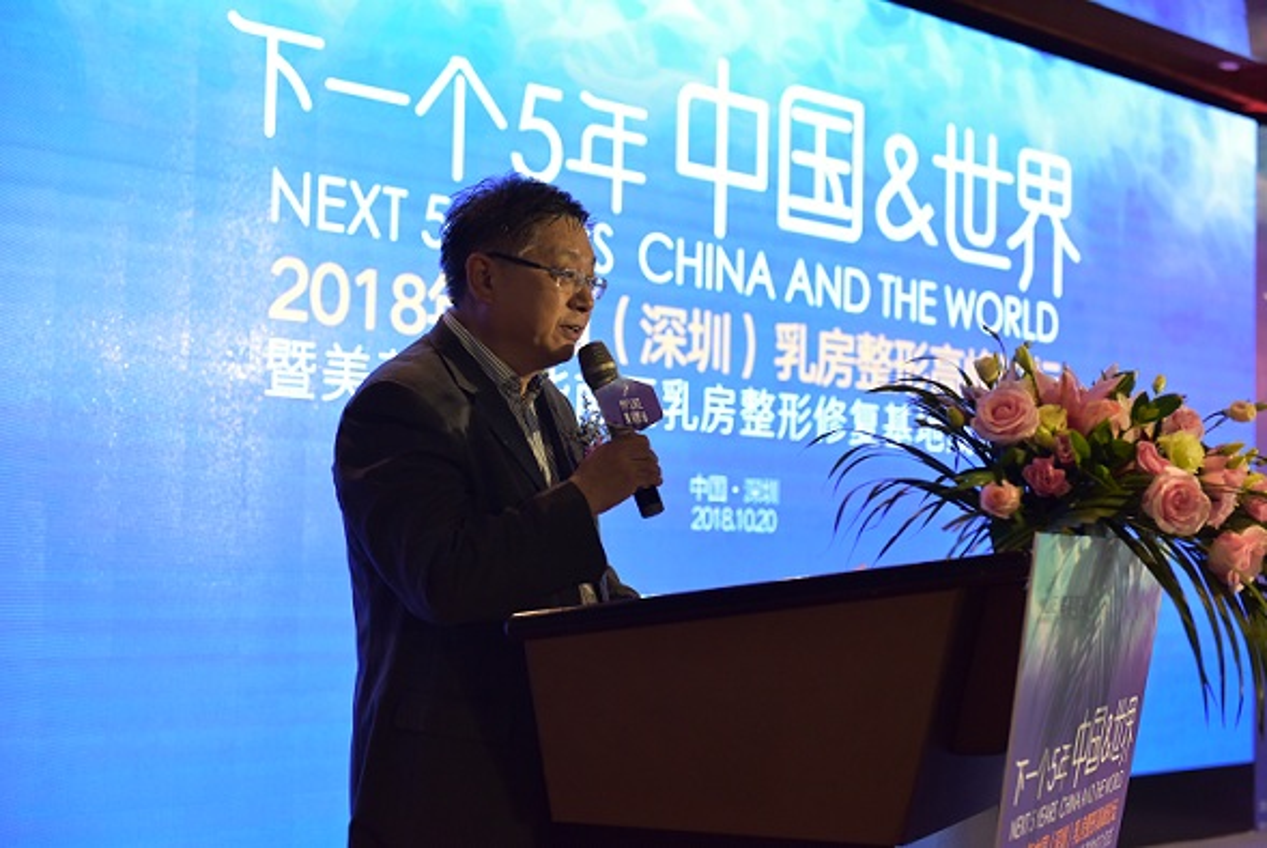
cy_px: 424
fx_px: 2043
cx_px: 634
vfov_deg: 23.4
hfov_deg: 34.5
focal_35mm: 58
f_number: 3.2
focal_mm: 58
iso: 1600
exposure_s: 1/100
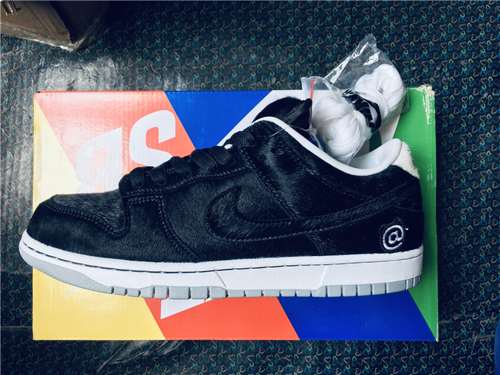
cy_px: 188
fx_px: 419
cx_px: 250
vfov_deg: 48.2
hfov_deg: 61.7
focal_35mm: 29
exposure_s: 1/100
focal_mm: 4.15
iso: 32
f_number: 2.2
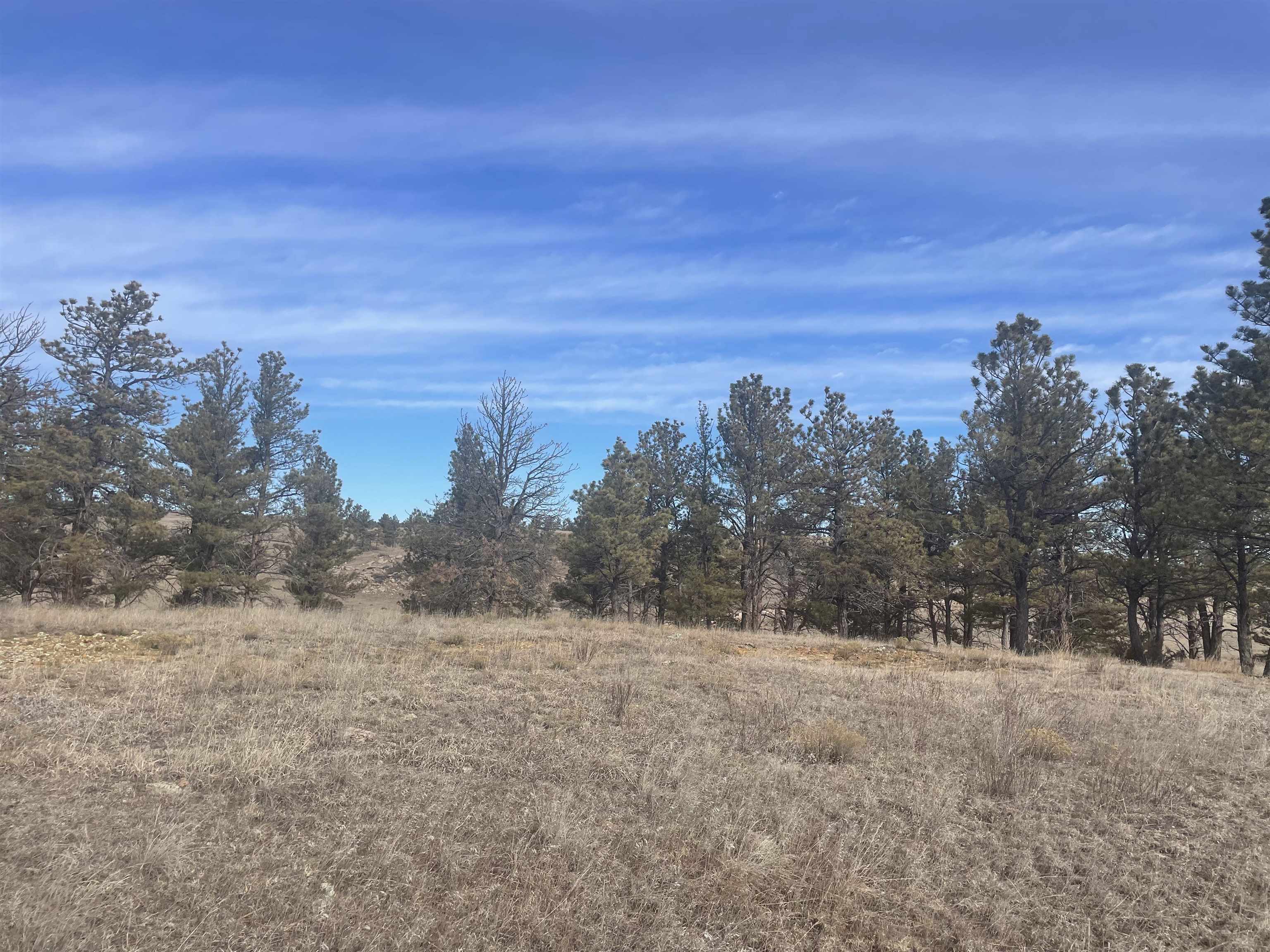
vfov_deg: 53.1
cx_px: 635
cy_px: 476
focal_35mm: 26
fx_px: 954
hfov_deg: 67.3
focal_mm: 4.2
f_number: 1.6
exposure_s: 1/3125
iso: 32
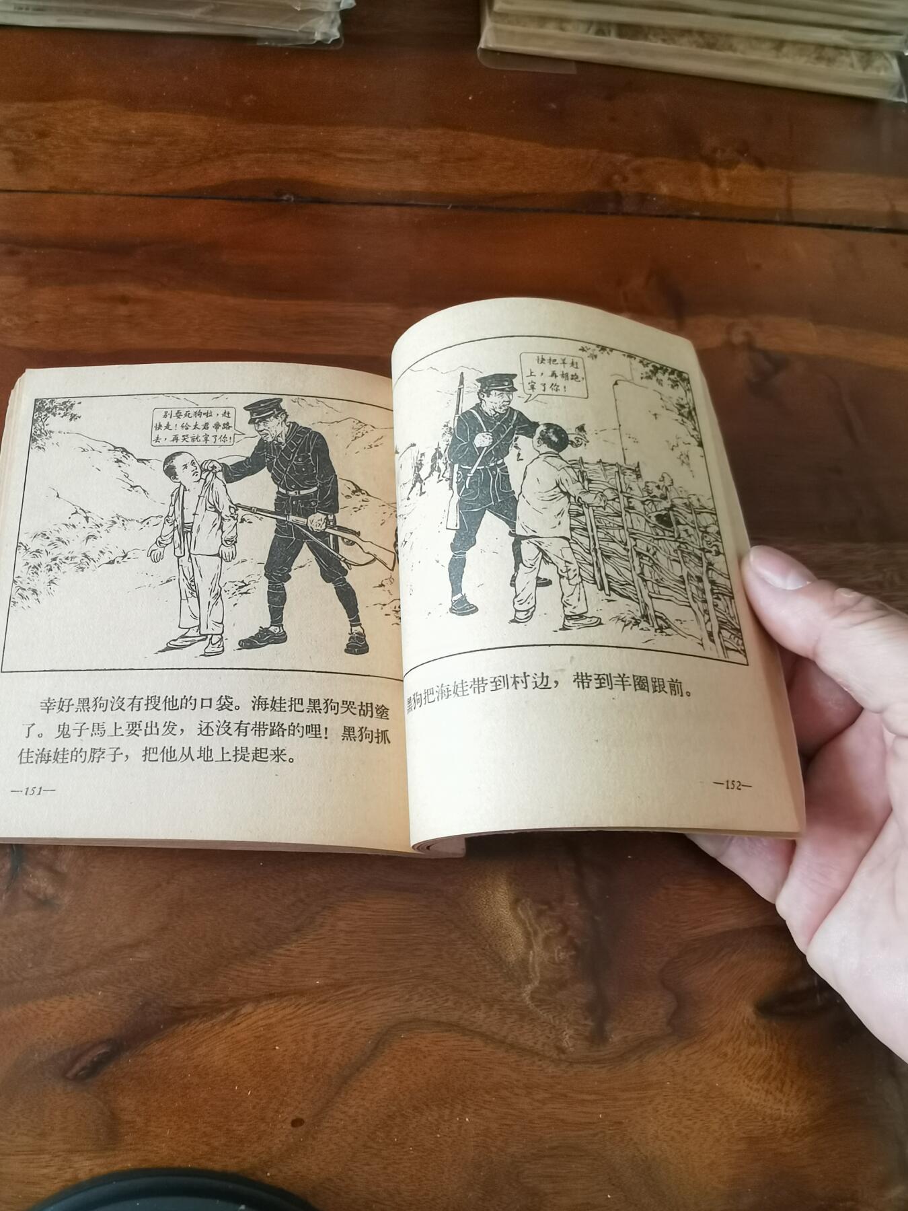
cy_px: 606
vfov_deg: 65.3
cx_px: 454
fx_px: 944
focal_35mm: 27
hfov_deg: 51.4
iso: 250
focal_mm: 2.26
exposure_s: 1/33.3
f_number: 2.2
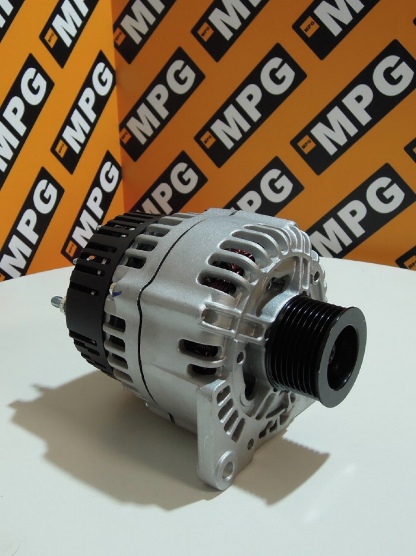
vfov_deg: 58.4
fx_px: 497
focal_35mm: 31
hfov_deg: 45.4
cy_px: 278
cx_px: 208
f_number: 3
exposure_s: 1/60
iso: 160
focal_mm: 5.5
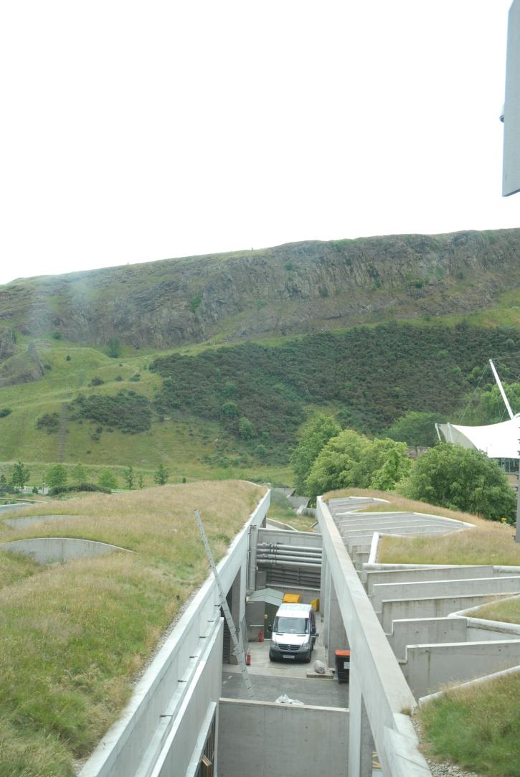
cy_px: 388
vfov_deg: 44.9
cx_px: 260
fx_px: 940
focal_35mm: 44
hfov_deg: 30.9
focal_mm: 29
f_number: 5
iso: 100
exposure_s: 1/90
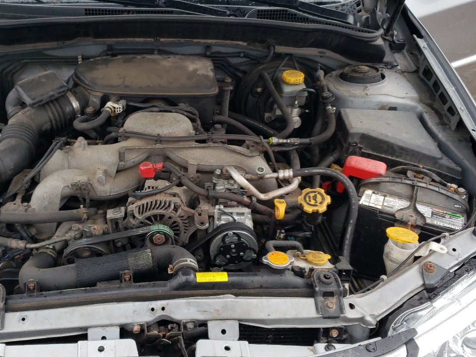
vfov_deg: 36.7
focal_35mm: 39
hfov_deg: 47.0
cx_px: 155
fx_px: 536
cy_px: 206
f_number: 1.5
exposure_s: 1/625
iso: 50
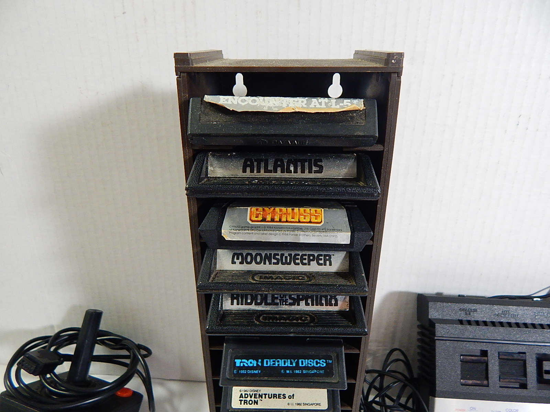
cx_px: 275
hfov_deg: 76.4
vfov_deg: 61.1
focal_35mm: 22
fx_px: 350
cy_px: 206
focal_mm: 4
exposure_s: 1/30
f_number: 3
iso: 280
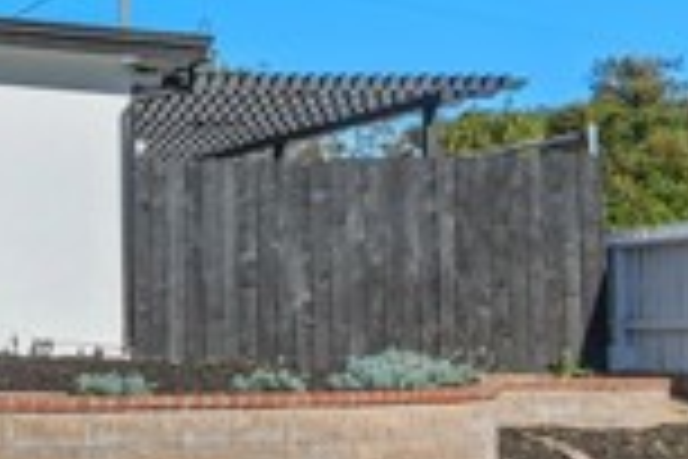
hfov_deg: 15.8
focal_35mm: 113
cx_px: -490
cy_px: 308
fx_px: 2159
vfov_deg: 12.1
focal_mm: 18
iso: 400
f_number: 8
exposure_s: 1/400
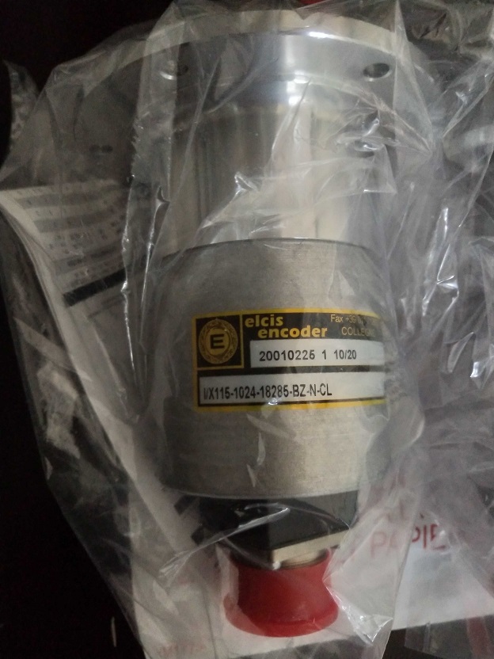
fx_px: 571
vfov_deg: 60.0
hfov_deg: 46.8
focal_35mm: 30
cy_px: 330
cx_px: 247
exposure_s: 1/25
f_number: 1.8
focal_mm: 3.95
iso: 585
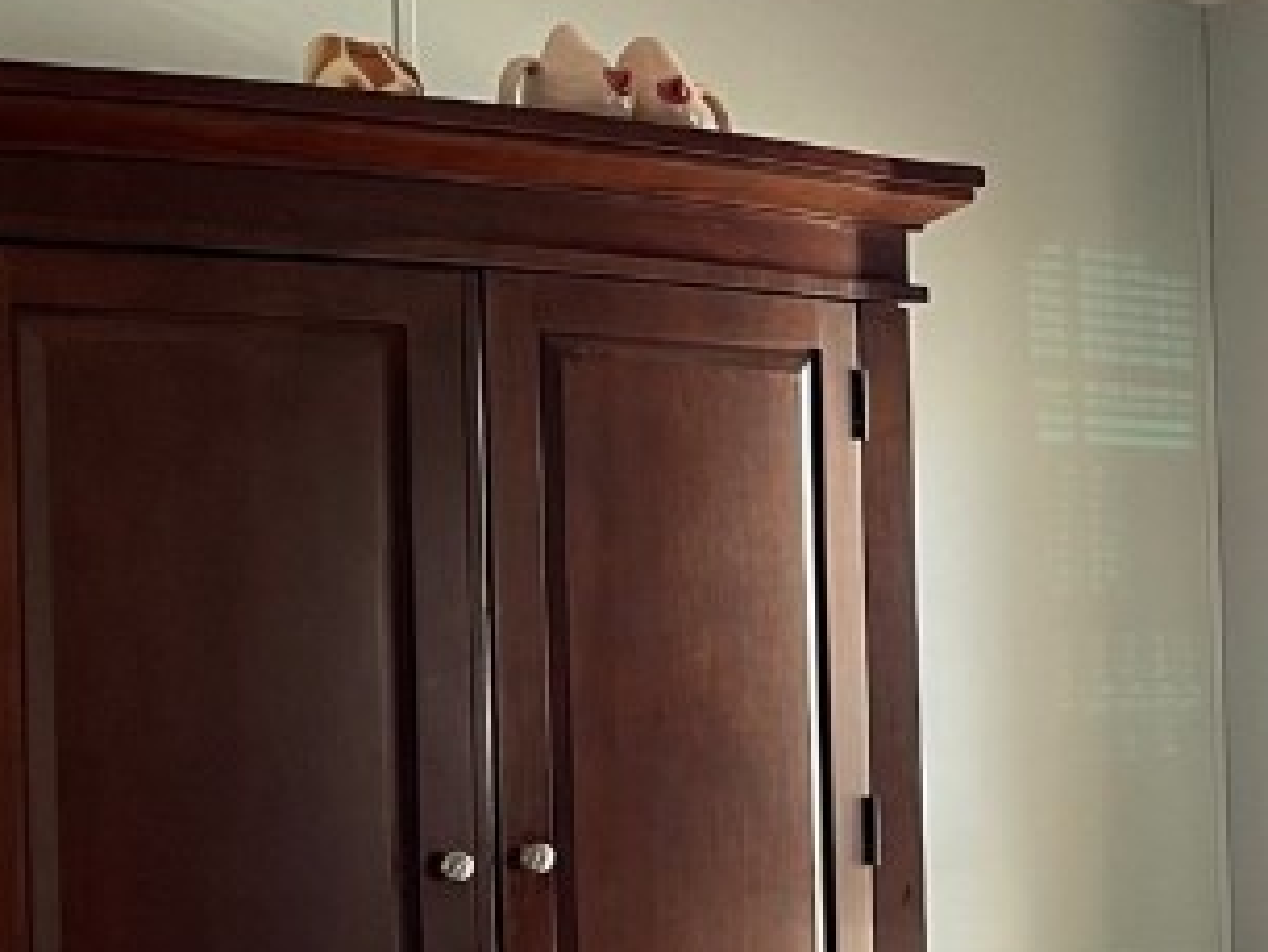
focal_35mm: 84
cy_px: 736
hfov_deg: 22.1
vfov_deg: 17.5
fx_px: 3078
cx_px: 1368
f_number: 1.6
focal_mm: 5.1
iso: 160
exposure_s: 1/60
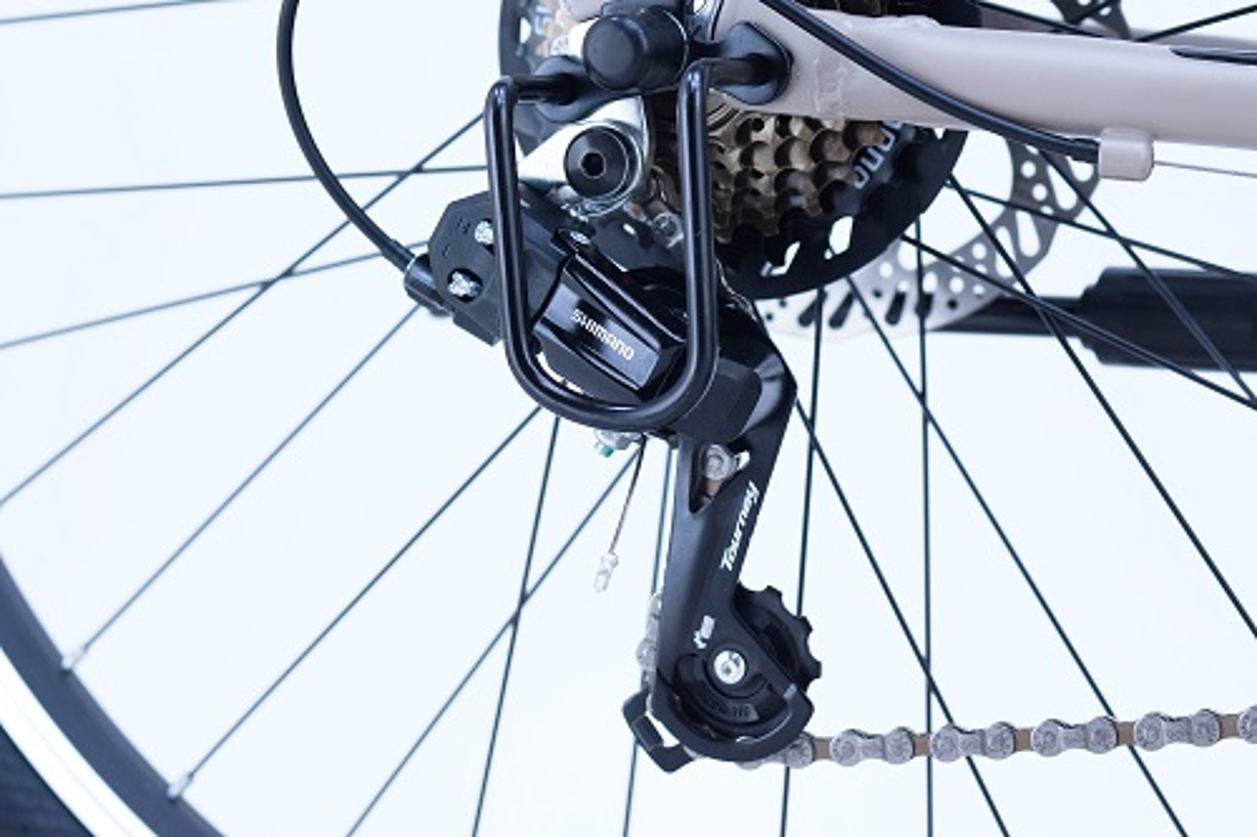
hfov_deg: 16.1
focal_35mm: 128
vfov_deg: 10.7
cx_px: 628
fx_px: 4450
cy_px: 418
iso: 400
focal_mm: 85
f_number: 5.6
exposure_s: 1/30
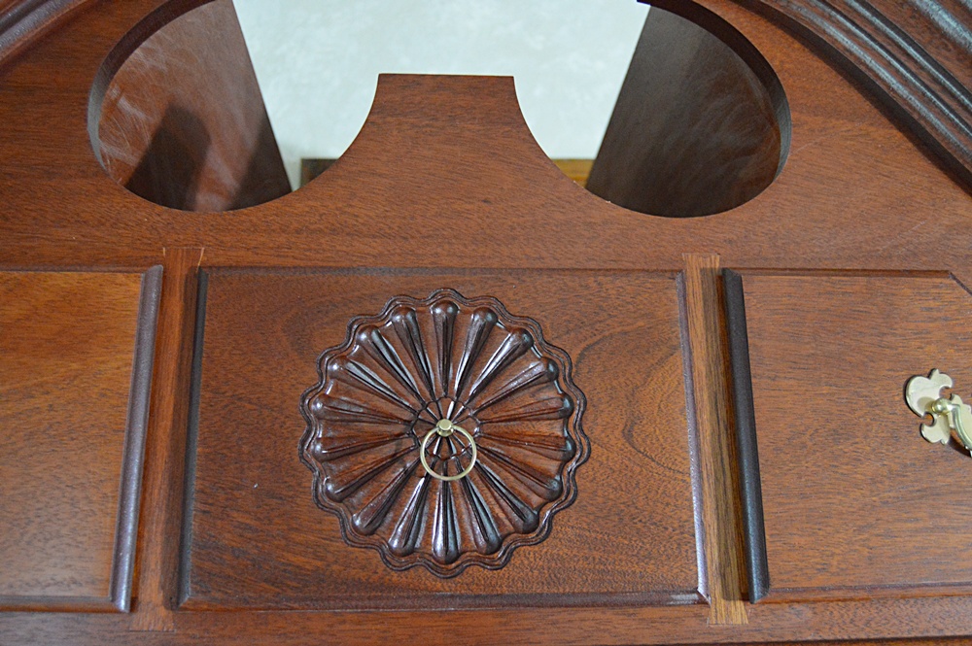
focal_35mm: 34
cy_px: 323
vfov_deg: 38.3
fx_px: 931
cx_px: 486
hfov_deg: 55.1
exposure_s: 1/25
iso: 3200
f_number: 3.8
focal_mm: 23
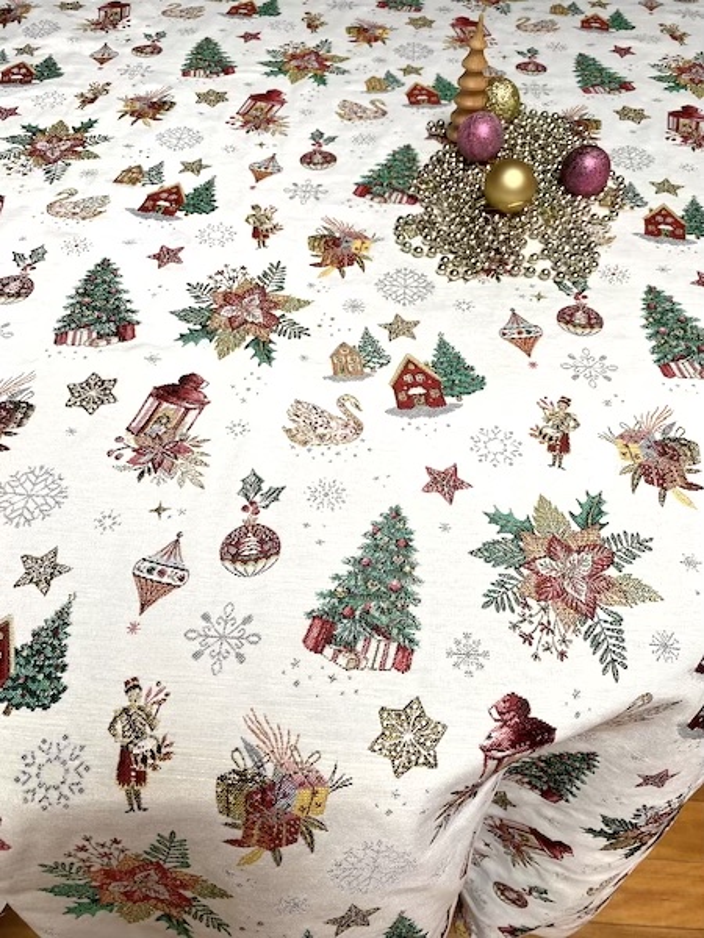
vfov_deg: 67.3
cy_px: 469
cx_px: 352
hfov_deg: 53.1
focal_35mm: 26
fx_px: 705
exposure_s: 1/121
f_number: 1.8
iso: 40
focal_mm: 4.25
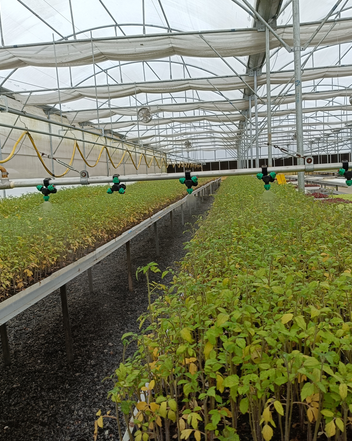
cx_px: 194
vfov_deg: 54.2
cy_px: 218
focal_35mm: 33
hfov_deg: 44.5
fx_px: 430
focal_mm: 4.7
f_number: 1.7
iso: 80
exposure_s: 1/101
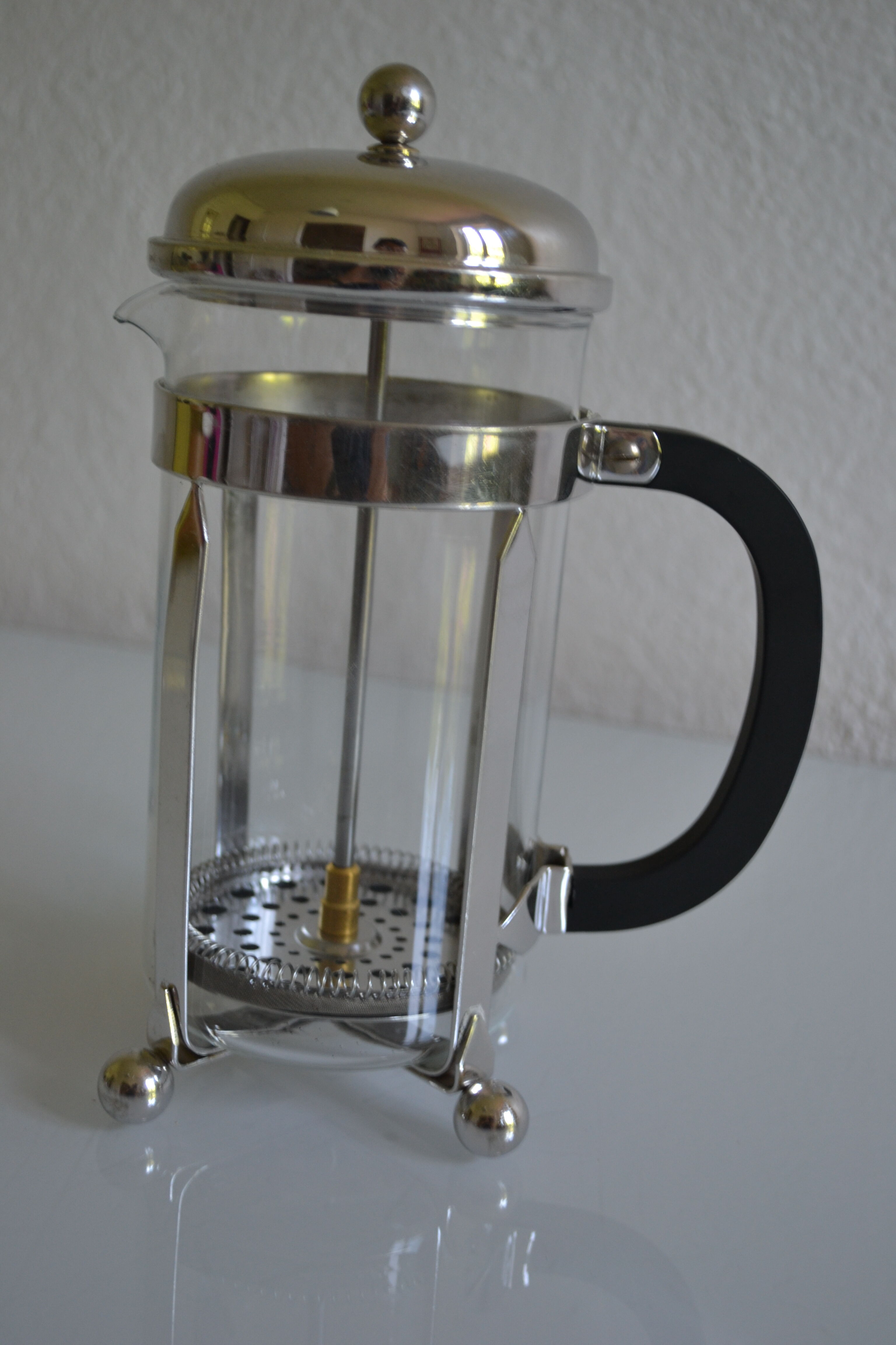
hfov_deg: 29.9
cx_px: 448
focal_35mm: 45
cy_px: 672
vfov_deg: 43.6
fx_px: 1680
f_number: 4.5
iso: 400
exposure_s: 1/50
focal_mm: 30
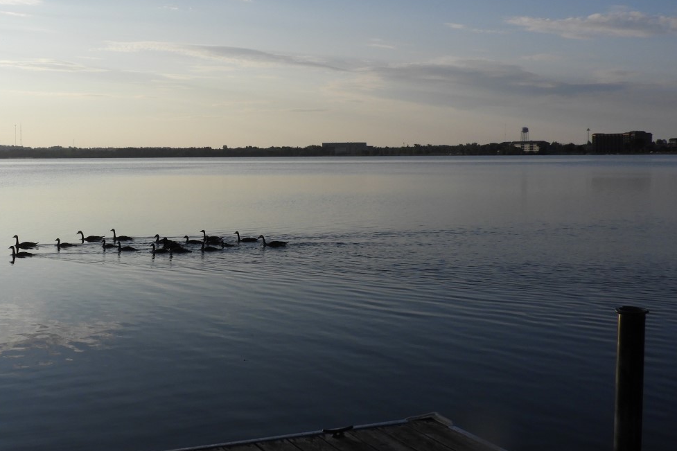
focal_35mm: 46
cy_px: 197
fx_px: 865
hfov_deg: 41.6
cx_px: 179
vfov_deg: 29.2
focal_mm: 5.4
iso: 100
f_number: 4
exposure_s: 1/2000
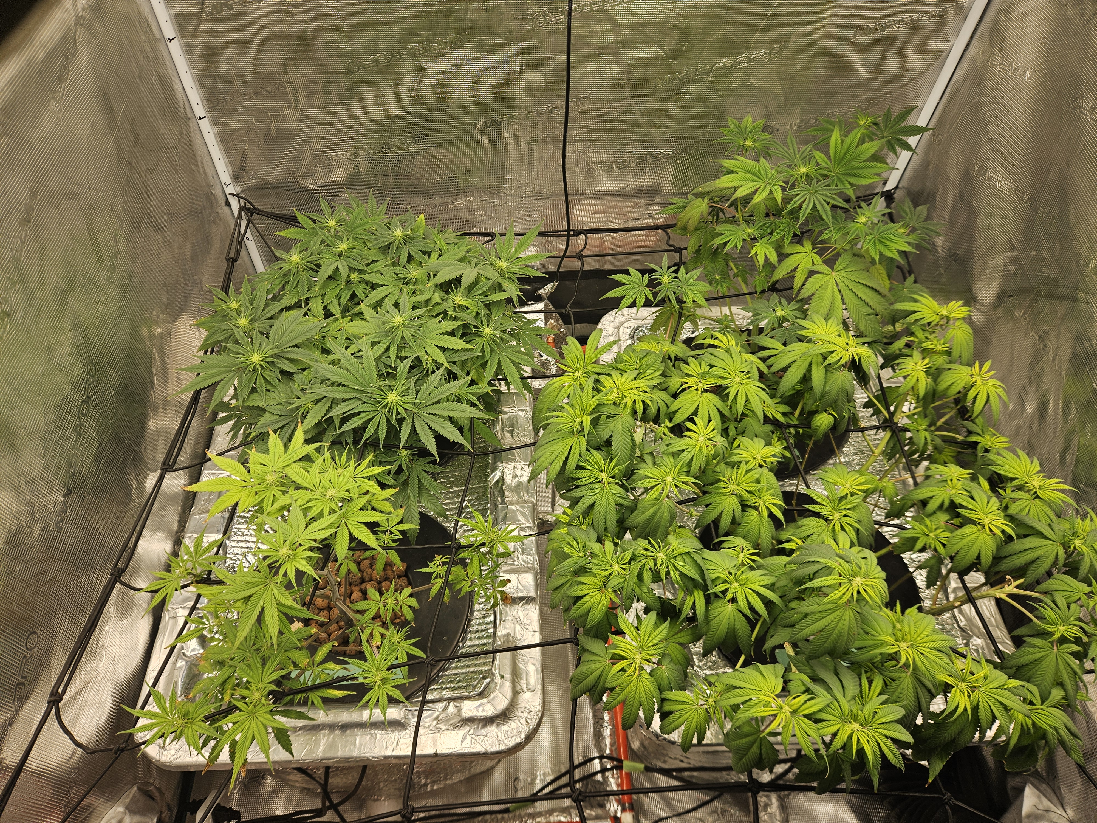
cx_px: 548
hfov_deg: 73.9
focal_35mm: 23
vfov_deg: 58.9
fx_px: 729
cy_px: 412
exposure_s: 1/607
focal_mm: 5.4
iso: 25
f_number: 1.8
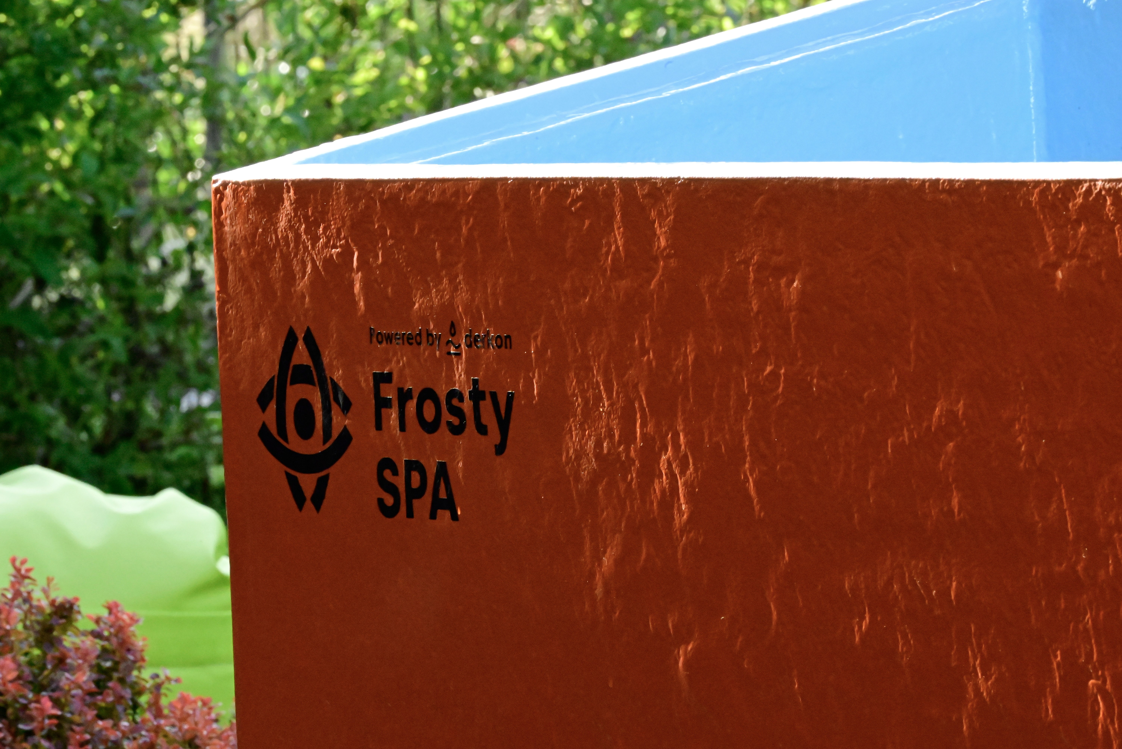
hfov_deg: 8.2
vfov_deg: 5.5
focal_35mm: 250
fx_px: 7794
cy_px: 374
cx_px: 561
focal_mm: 250
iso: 14400
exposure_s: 1/250
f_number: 36
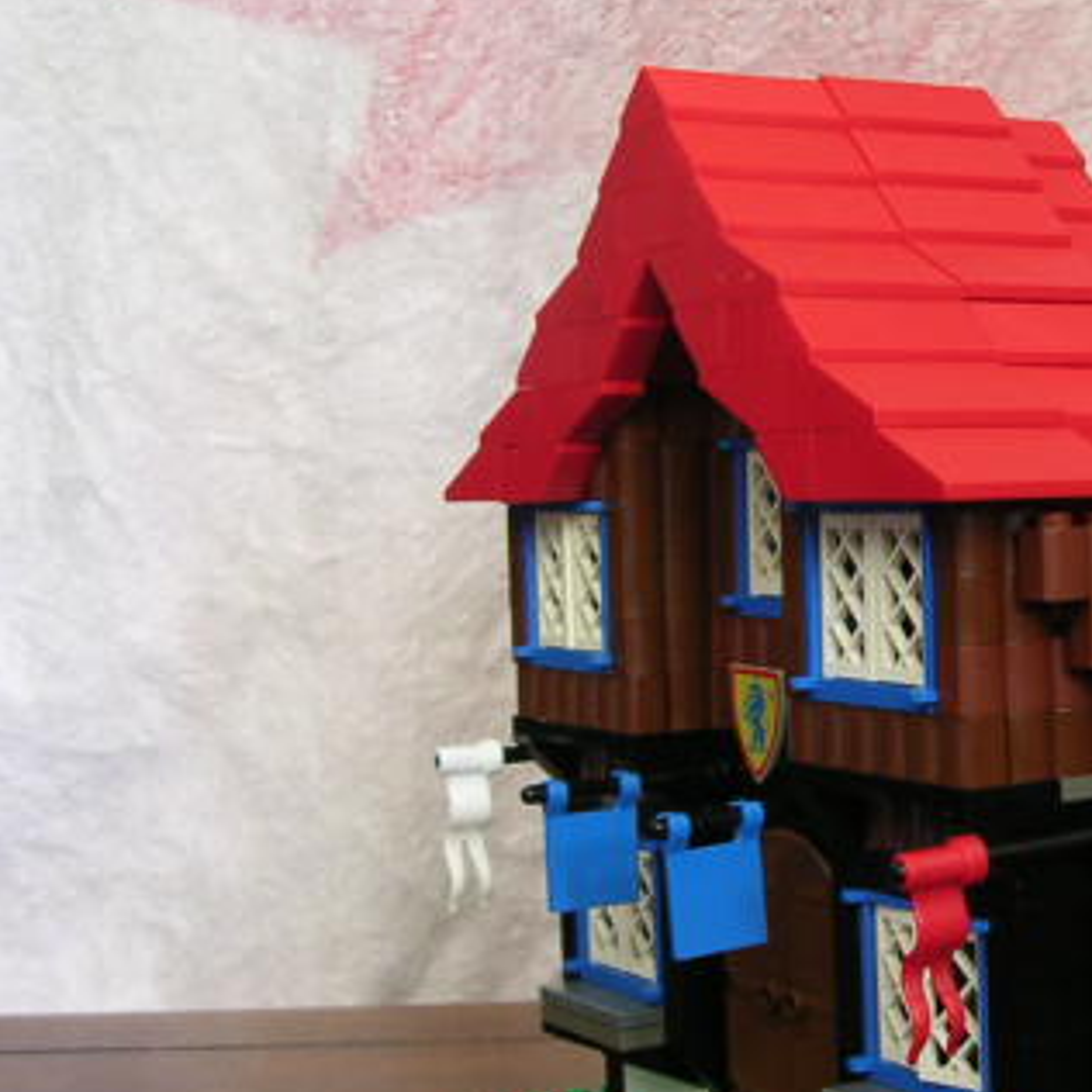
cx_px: 988
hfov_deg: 24.6
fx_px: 2427
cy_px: 591
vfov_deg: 25.3
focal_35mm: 68
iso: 100
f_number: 2.8
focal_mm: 5.8
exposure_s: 1/6.3
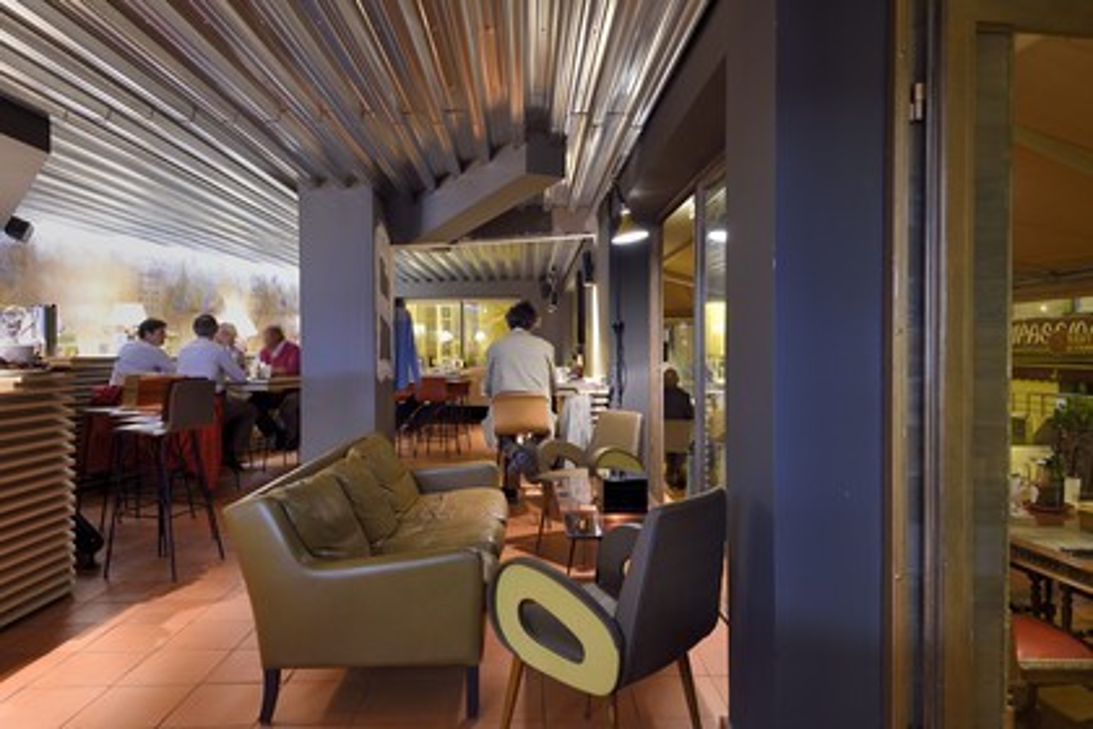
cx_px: 546
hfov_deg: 73.7
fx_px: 729
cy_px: 364
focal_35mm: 24
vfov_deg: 53.1
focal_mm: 24
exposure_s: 1/1.25
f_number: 9
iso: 800
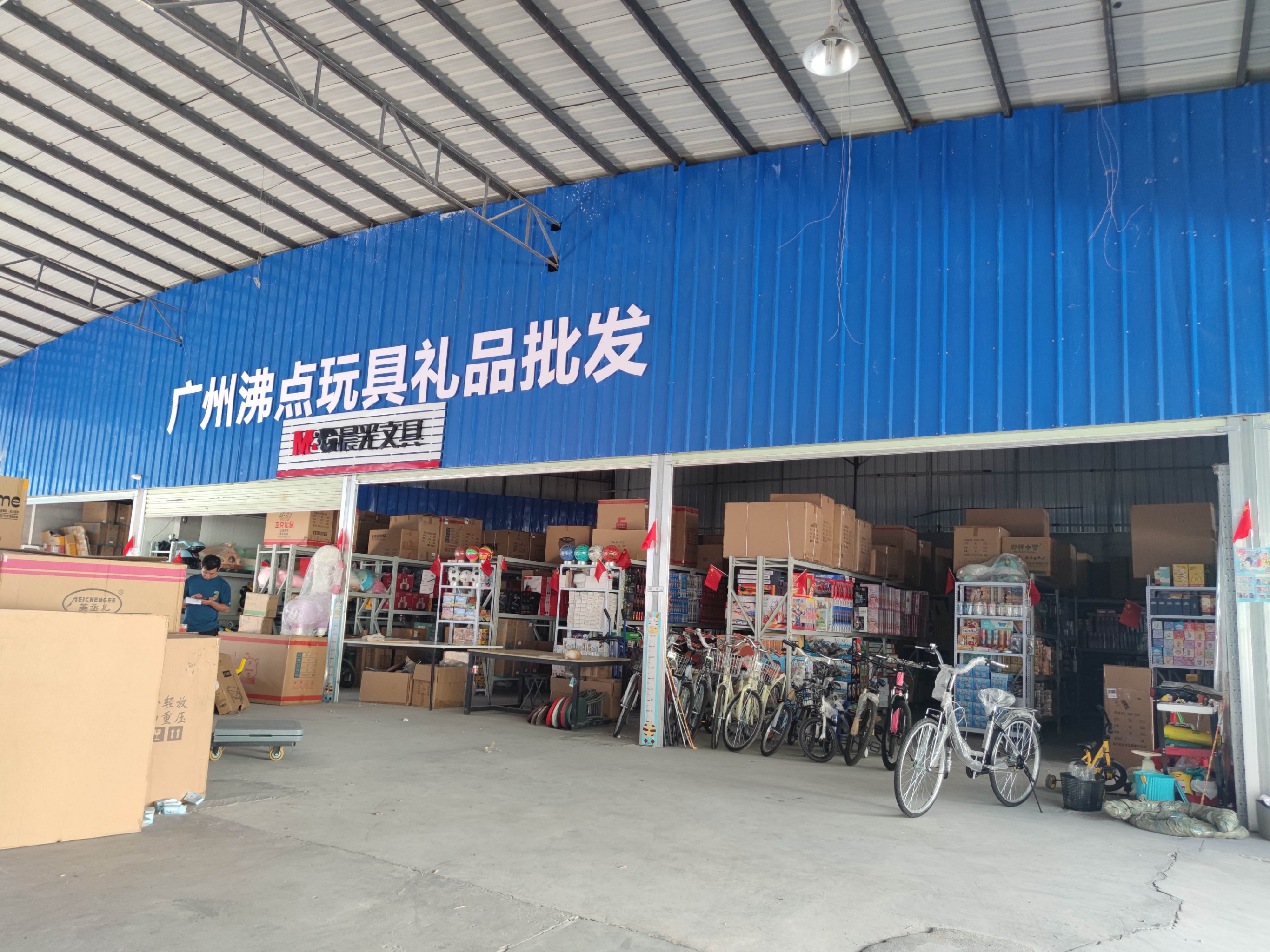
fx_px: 880
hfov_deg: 71.6
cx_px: 635
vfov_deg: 56.8
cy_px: 476
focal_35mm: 24
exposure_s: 1/100
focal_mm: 6.72
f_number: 1.69
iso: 116
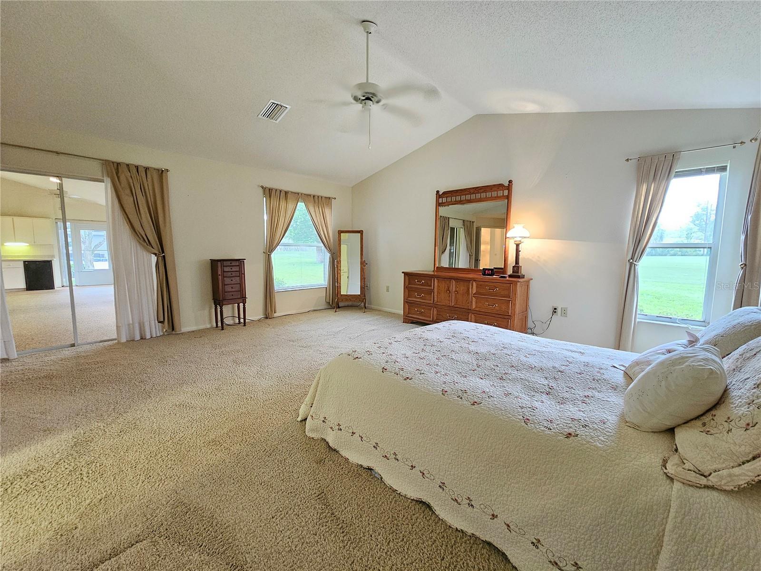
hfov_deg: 106.2
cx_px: 380
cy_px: 286
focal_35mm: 13
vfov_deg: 89.9
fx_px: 286
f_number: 2.2
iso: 800
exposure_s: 1/24
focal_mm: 2.2
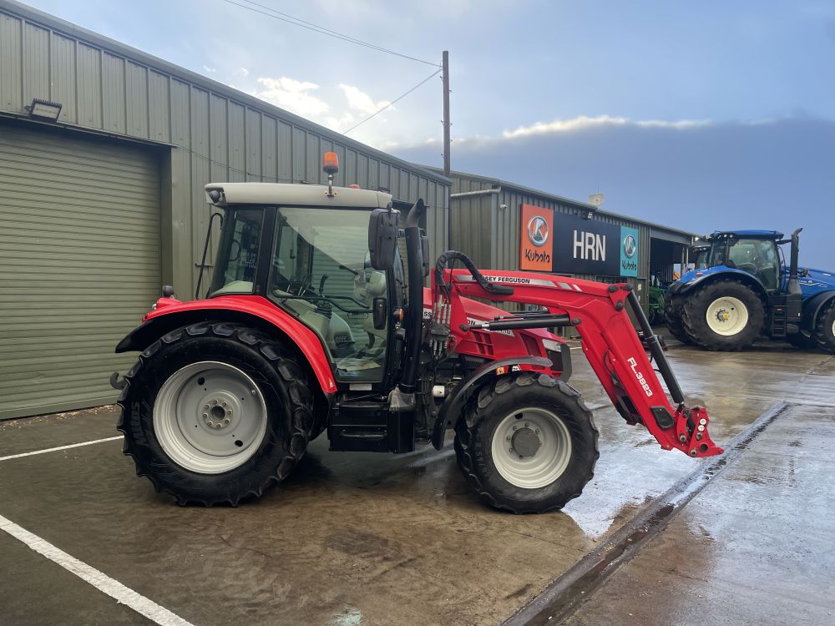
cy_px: 313
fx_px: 627
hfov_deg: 67.3
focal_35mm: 26
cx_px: 418
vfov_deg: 53.1
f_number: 1.6
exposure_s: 1/575
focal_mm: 4.2
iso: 32
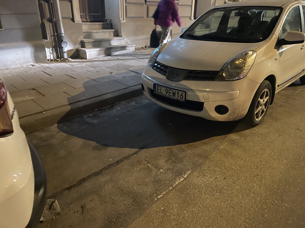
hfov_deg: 67.3
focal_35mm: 26
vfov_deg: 53.1
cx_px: 152
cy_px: 114
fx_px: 229
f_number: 1.6
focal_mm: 4.2
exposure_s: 1/20
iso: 1000
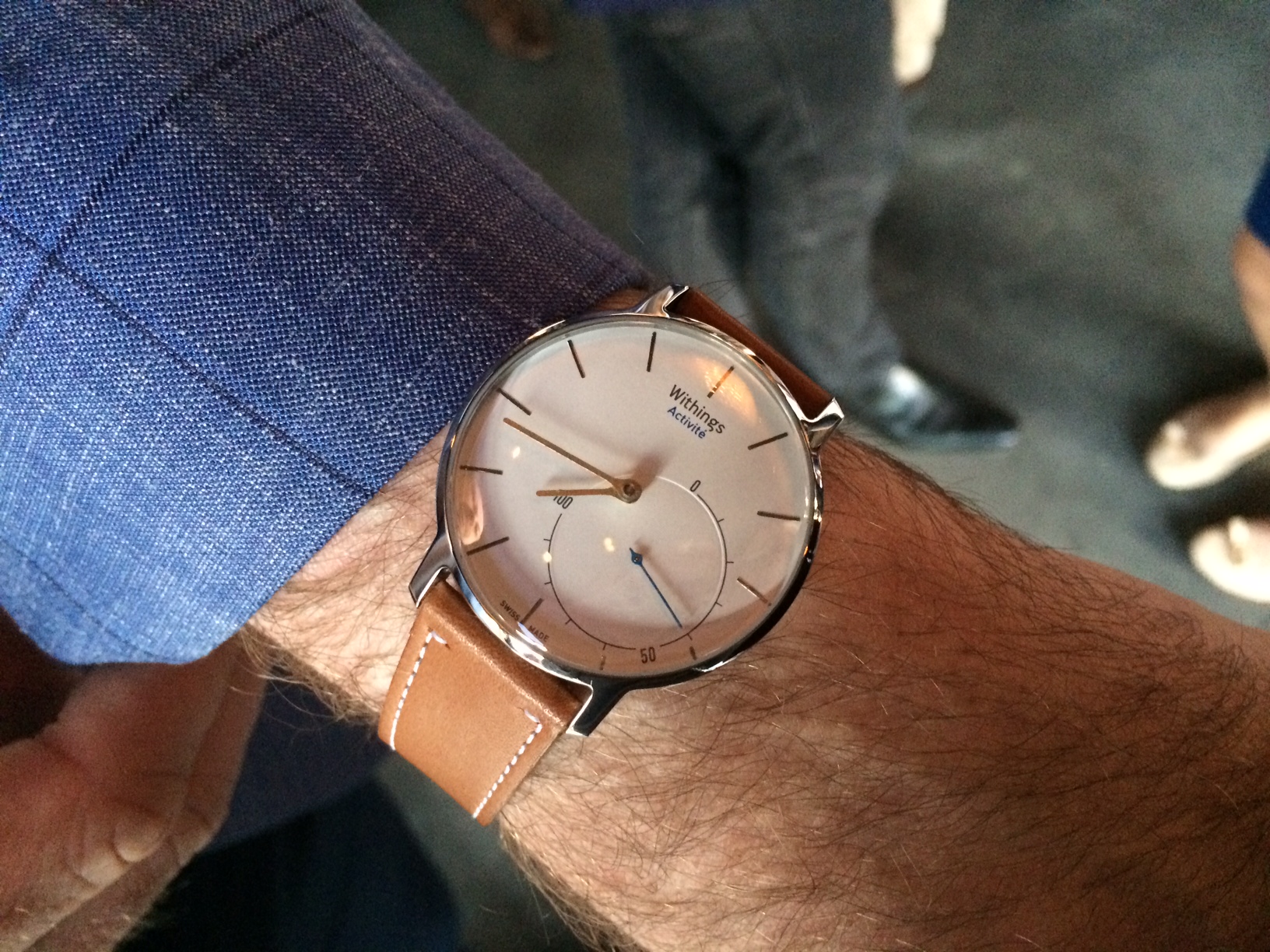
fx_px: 1101
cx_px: 635
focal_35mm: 30
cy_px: 476
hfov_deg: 60.0
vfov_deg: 46.8
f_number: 2.2
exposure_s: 1/15
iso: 320
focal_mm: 4.12
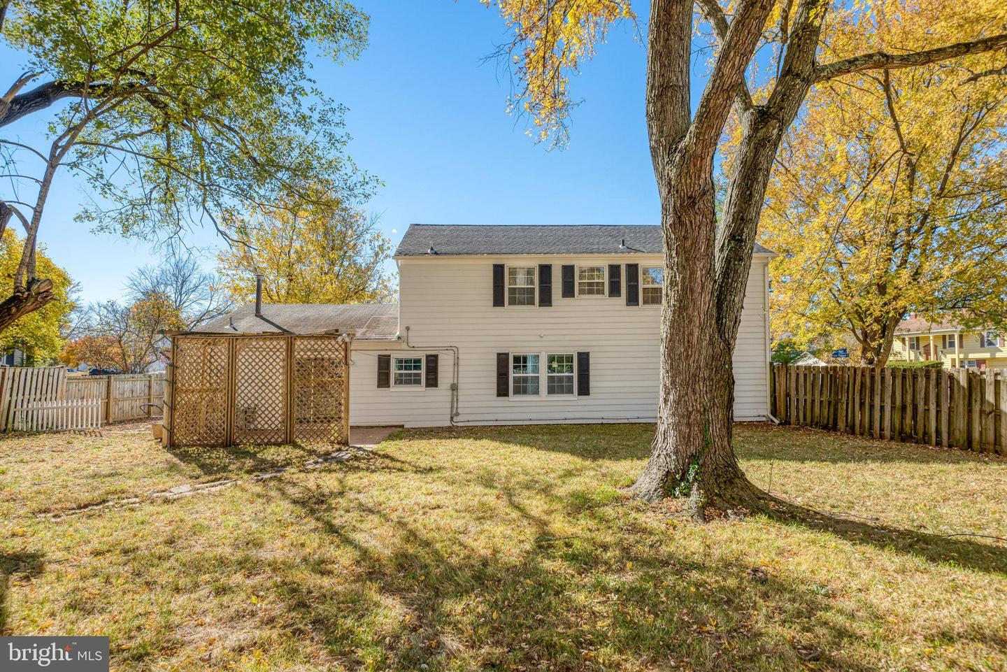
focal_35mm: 19
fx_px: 532
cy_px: 336
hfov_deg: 86.9
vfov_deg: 64.6
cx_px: 504
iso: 400
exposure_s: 1/200
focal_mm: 19
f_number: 8
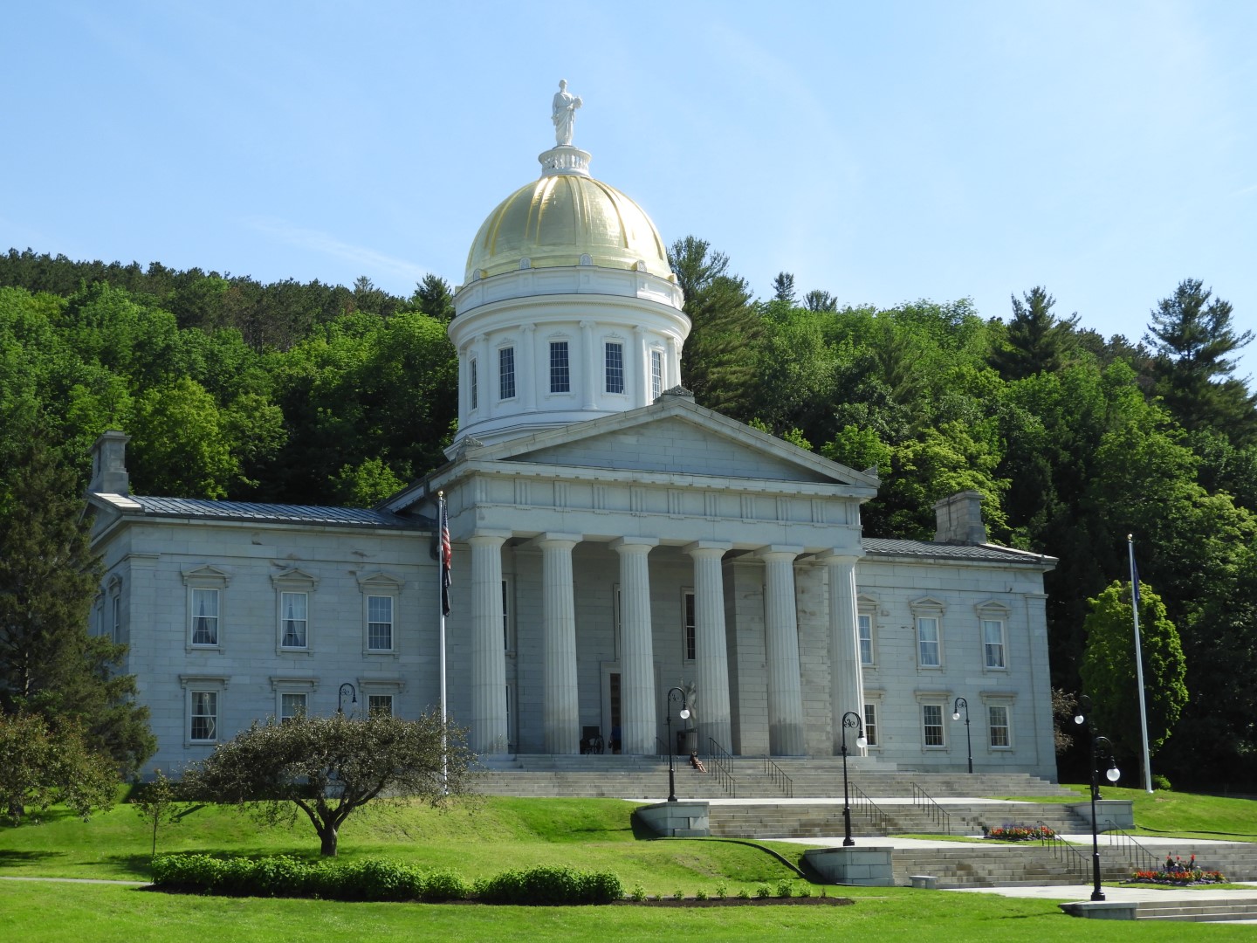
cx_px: 628
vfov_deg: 24.4
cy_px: 472
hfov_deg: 32.2
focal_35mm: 60
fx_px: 2179
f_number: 4.2
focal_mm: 10.7
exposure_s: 1/640
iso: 100
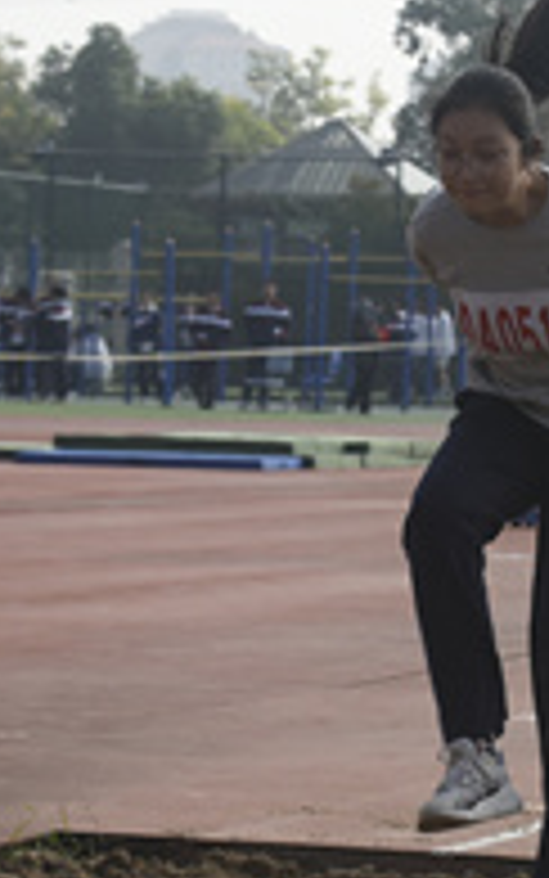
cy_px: 513
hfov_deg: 6.0
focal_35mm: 219
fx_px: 5239
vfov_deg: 9.6
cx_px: 558
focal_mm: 70
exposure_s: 1/3200
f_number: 6.3
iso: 800
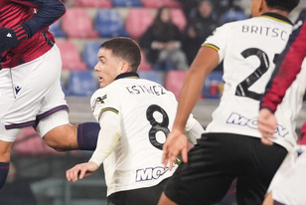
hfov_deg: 3.1
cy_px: 69
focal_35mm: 664
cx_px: -86
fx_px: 5649
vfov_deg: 2.1
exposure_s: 1/1600
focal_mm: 200
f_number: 3.5
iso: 2000
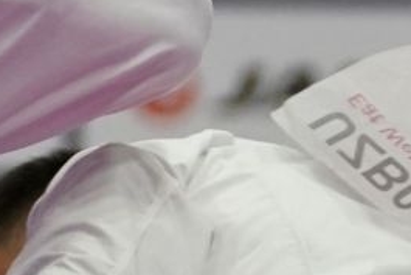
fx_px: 17453
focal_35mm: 1528
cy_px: -219
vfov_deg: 0.9
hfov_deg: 1.3
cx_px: -301
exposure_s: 1/1000
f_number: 2.8
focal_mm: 150
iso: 2500
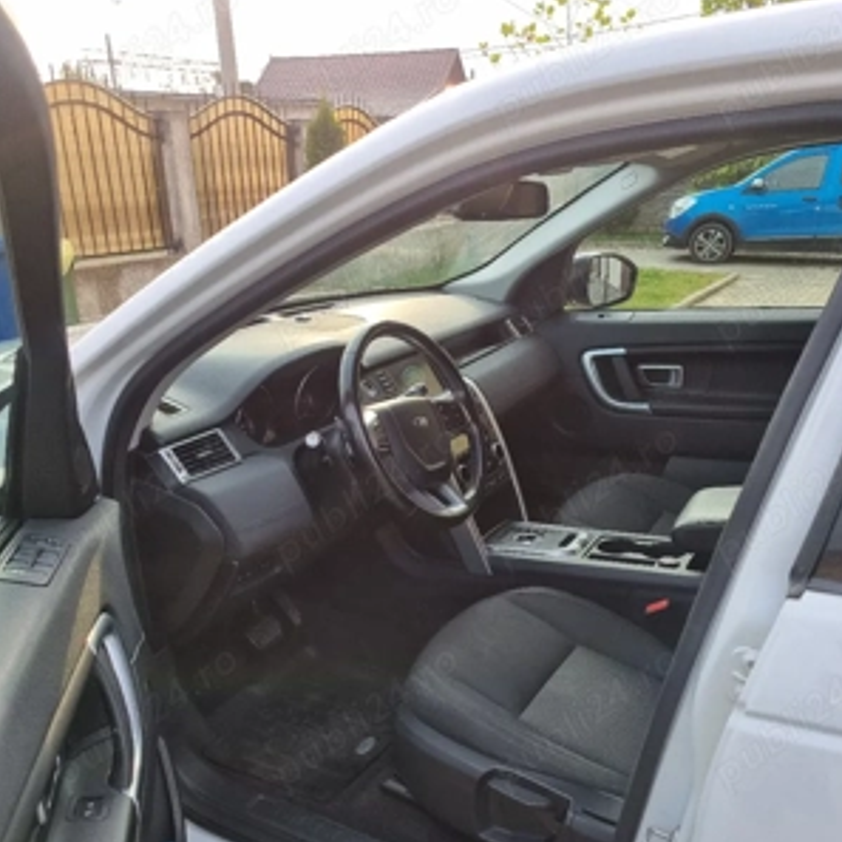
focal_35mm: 31
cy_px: 530
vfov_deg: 51.9
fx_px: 853
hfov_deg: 52.5
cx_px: 422
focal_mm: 5.4
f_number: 1.8
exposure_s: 1/667
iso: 50
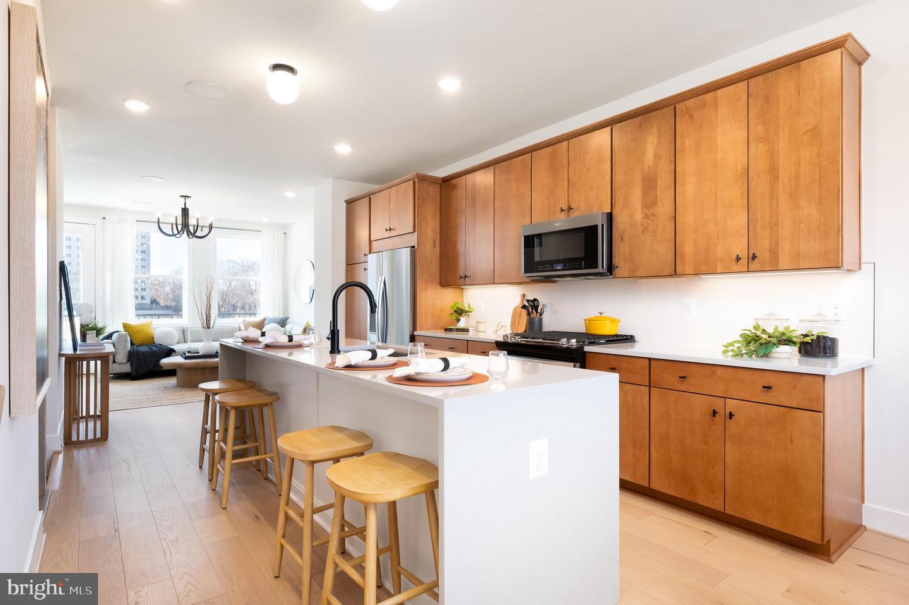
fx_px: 467
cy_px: 302
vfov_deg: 65.9
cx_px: 454
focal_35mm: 18
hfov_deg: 88.5
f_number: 16
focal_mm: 18.5
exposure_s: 1/100
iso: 800
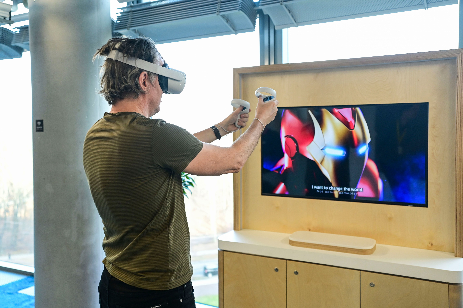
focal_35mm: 34
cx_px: 232
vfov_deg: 38.8
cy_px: 154
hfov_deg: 55.8
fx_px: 437
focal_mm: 34
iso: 2000
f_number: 3.5
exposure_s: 1/500
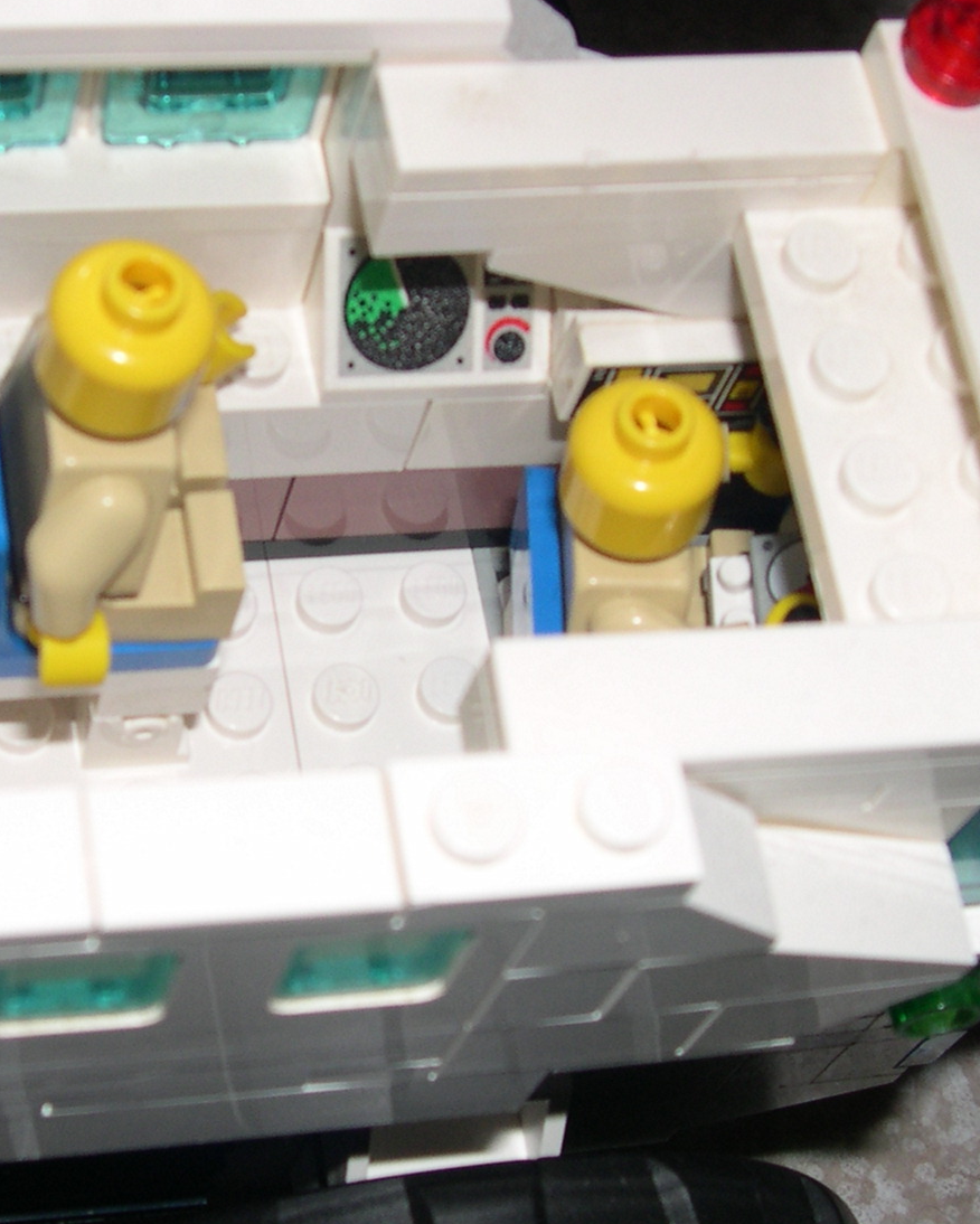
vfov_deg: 24.7
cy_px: 632
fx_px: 2790
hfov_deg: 19.8
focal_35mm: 77
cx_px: 264
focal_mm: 8
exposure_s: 1/60
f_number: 7.6
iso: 100
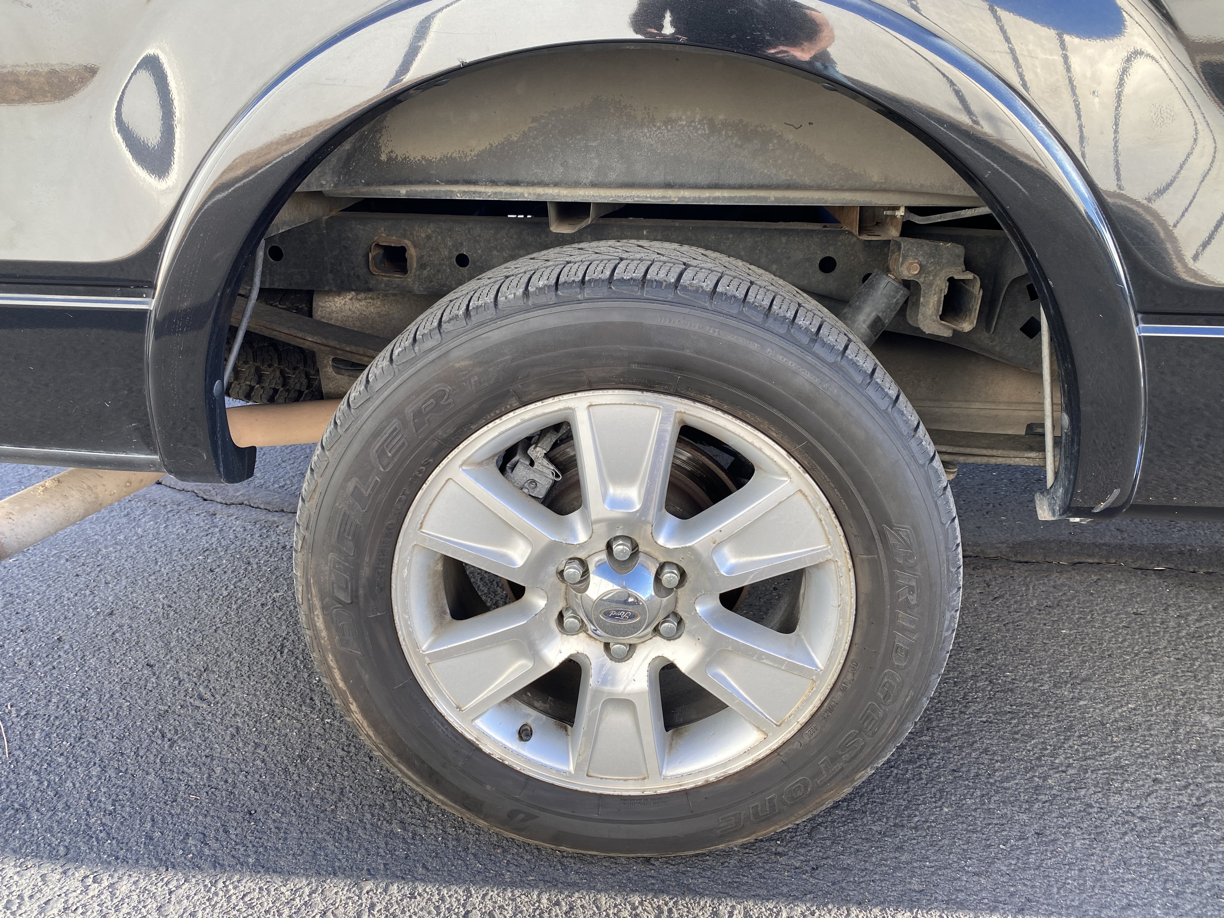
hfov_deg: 67.3
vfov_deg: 53.1
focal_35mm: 26
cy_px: 459
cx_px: 612
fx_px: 919
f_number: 1.8
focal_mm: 4.25
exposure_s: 1/168
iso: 32
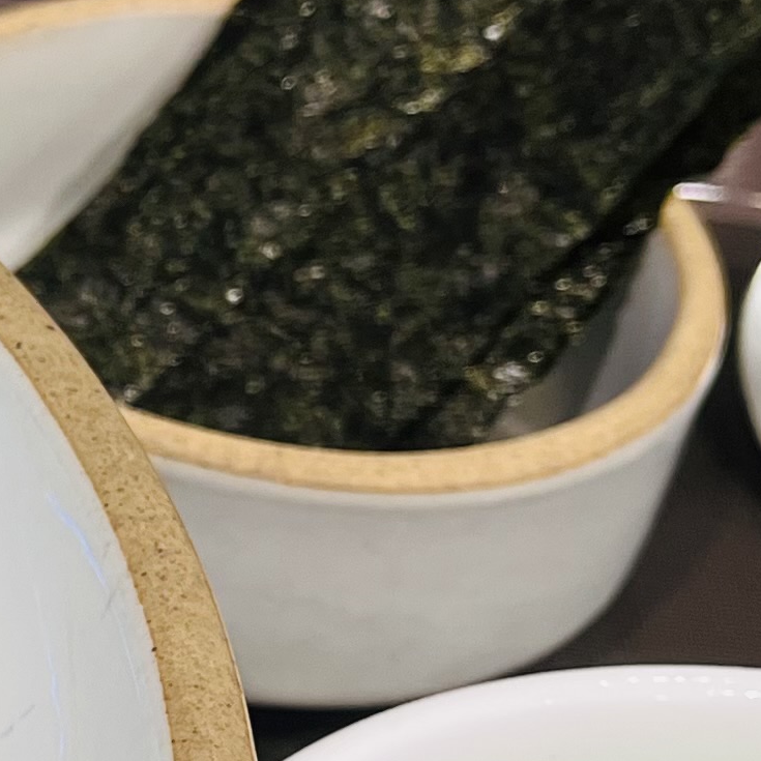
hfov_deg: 12.7
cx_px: -586
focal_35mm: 126
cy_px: 564
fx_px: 3134
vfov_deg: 13.8
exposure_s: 1/60
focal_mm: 5.1
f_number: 1.6
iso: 64
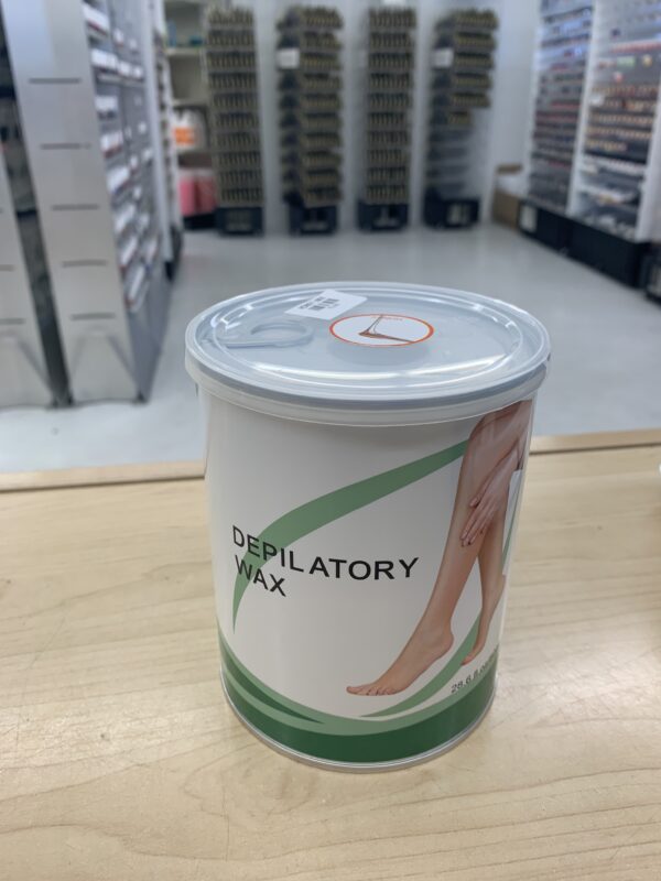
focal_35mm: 26
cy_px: 440
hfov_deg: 53.1
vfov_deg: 67.3
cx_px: 330
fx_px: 662
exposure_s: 1/121
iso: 80
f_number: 1.8
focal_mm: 4.25
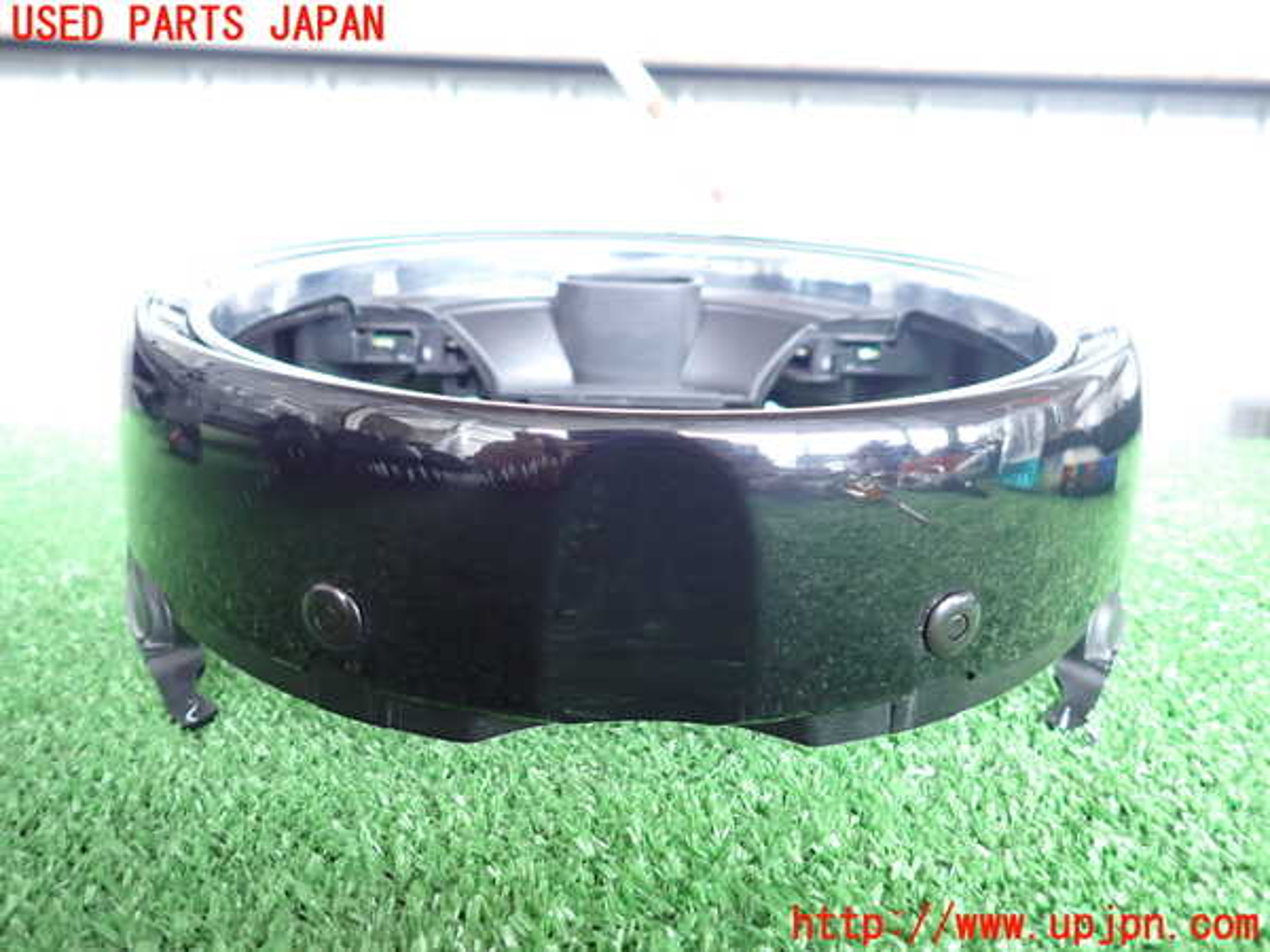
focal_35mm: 25
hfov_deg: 69.4
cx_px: 635
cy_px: 476
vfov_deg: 54.9
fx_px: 917
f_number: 2
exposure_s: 1/30
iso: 320
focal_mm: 4.5
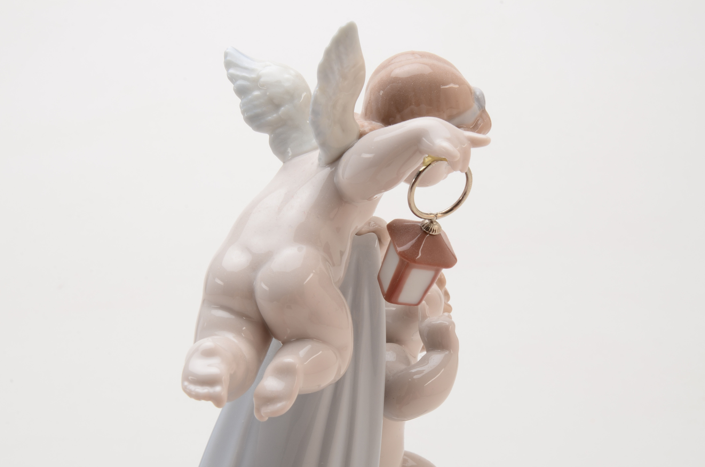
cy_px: 234
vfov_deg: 16.5
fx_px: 1612
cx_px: 352
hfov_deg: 24.7
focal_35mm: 82
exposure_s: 1/160
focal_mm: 55
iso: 100
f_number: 25
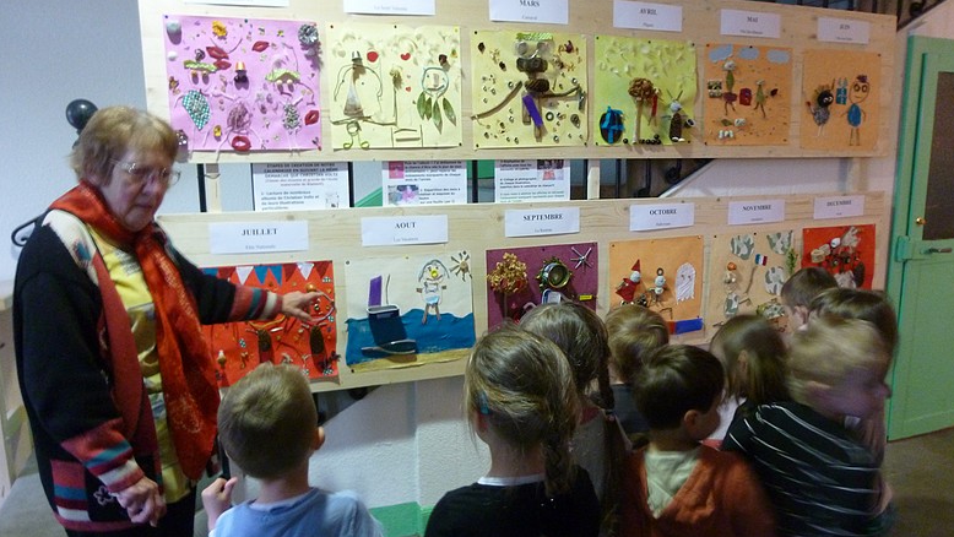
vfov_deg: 41.4
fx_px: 708
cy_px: 308
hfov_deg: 67.9
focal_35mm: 28
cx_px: 481
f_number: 3.1
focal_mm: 4.5
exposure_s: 1/6
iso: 400
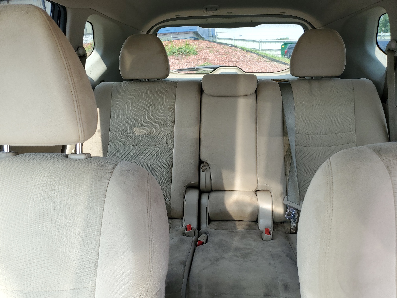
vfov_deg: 53.1
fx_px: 298
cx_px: 198
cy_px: 149
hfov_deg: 67.3
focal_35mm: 26
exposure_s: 1/238
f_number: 1.5
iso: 50
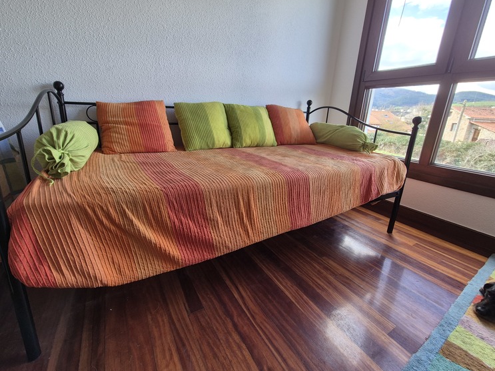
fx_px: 200
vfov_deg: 85.6
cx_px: 235
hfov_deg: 102.0
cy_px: 176
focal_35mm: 14
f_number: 2.2
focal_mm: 2.2
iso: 50
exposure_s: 1/50
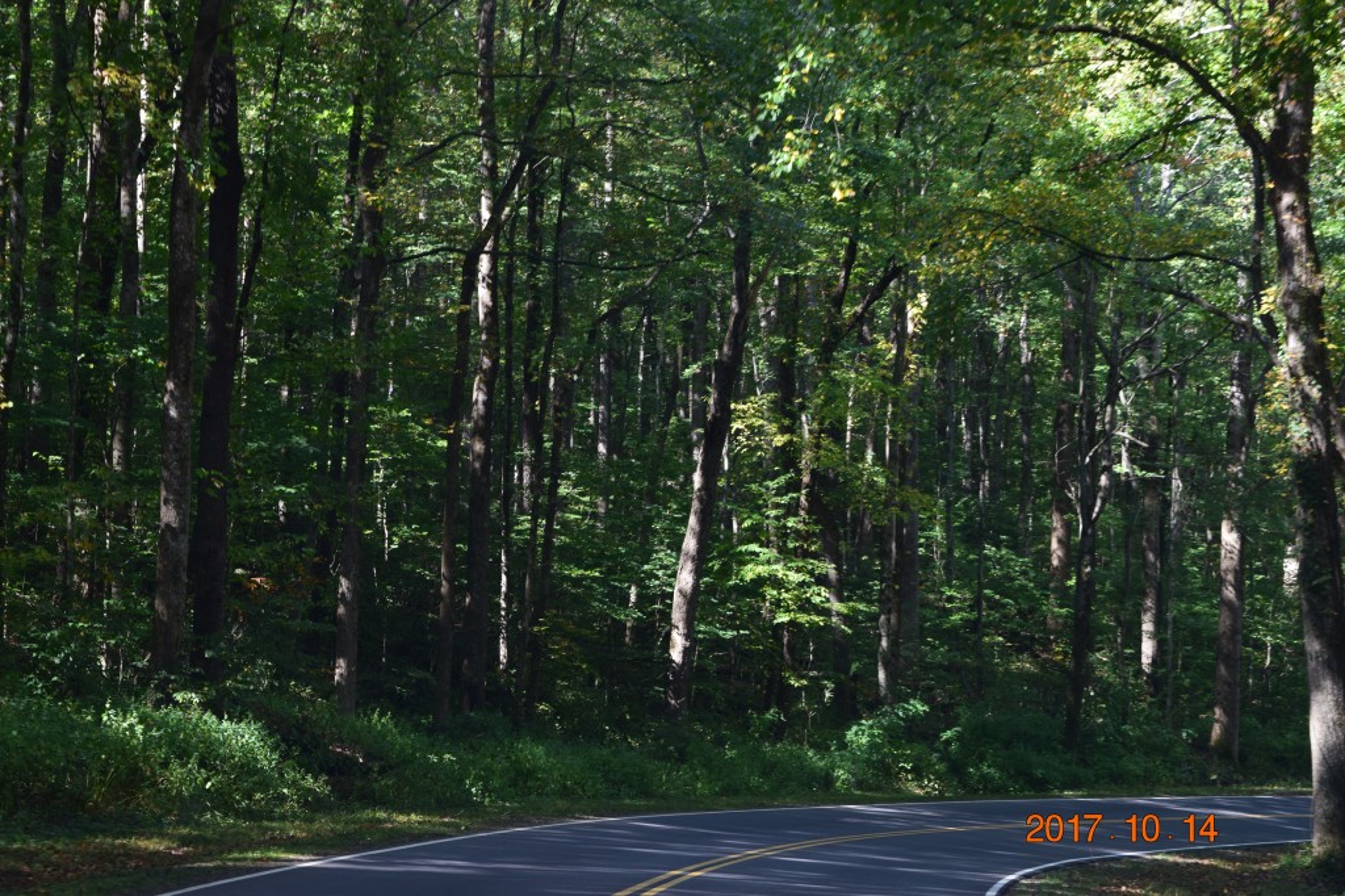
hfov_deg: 24.6
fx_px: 3081
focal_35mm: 82
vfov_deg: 16.5
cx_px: 672
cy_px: 448
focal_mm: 55
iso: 400
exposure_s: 1/60
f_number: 8
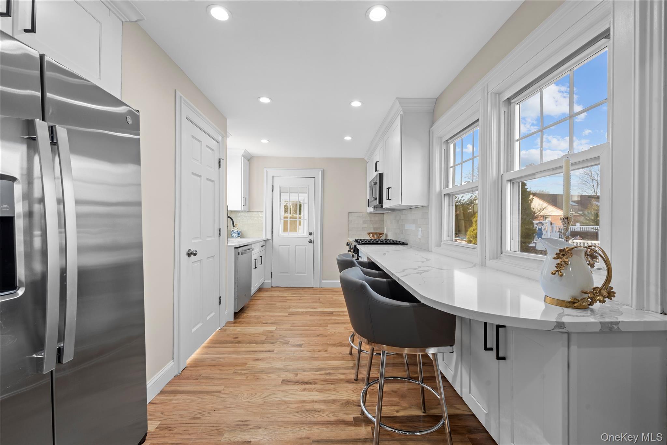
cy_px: 222
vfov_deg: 81.2
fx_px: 259
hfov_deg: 104.3
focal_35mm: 14
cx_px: 334
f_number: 10
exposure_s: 1/8
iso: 250
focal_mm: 14
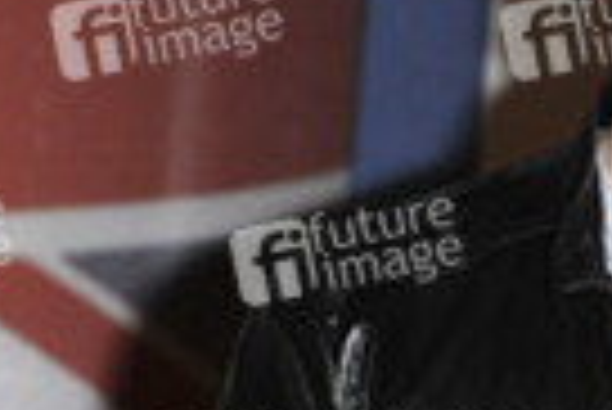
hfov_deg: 5.2
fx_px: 6739
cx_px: 225
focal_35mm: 396
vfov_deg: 3.5
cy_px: 140
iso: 320
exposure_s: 1/160
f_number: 4.5
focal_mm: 80
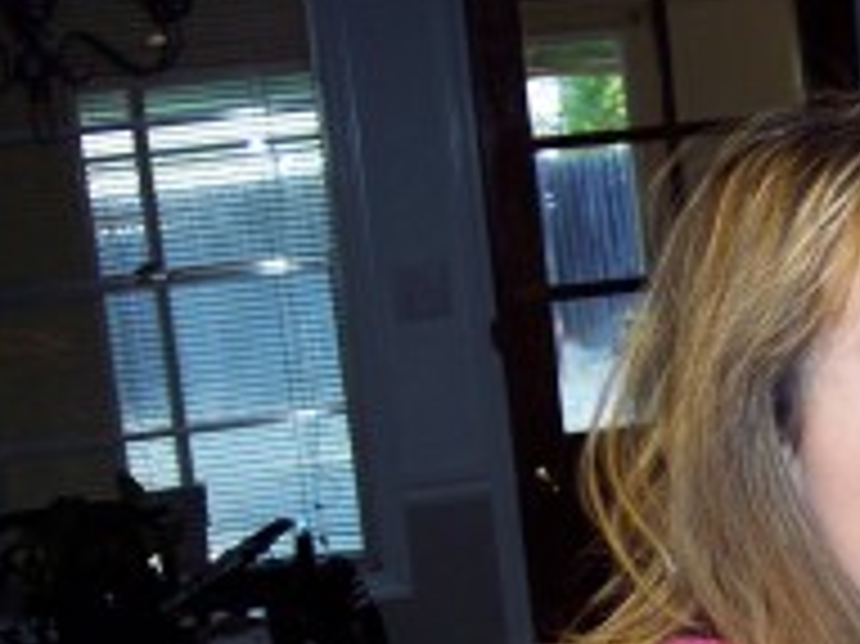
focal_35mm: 92
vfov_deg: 15.9
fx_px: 2284
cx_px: 819
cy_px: 511
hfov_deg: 20.8
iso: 100
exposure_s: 1/60
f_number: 2.8
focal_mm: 8
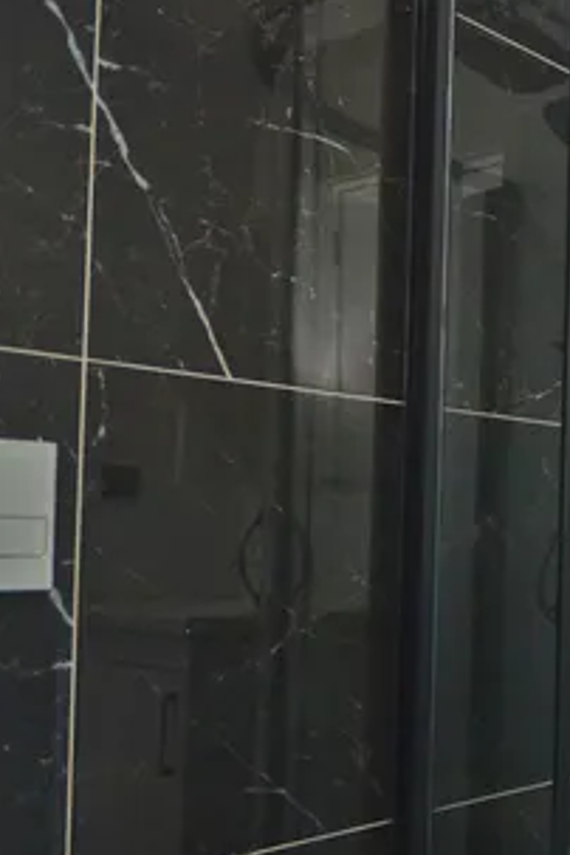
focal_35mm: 42
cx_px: 1007
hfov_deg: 21.6
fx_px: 997
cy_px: 499
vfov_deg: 46.2
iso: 800
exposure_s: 1/60
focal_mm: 10
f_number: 4
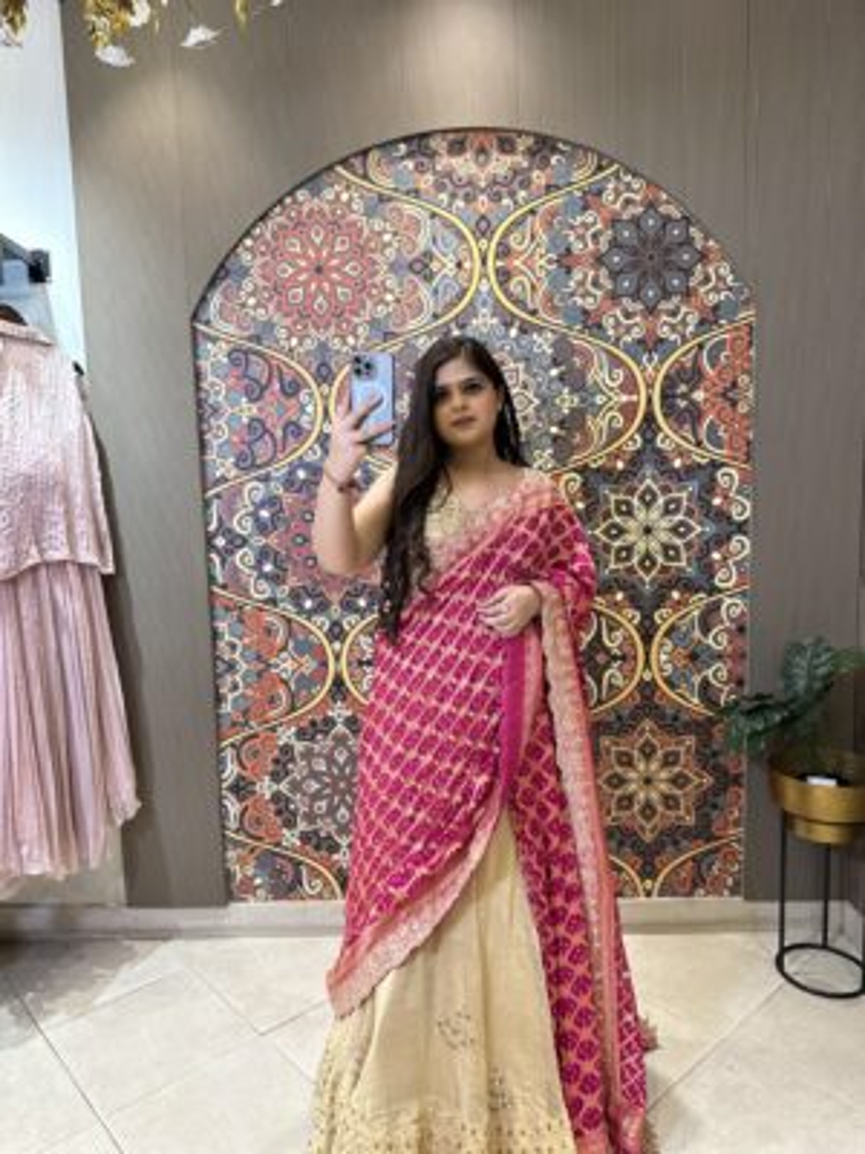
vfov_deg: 71.6
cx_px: 432
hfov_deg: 56.8
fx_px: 800
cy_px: 577
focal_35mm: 24
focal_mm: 6.86
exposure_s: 1/100
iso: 200
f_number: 1.78
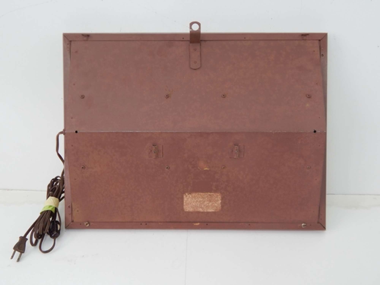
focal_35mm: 35
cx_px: 190
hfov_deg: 52.6
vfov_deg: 40.7
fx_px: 384
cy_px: 142
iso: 140
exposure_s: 1/30
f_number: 3.3
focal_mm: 6.1
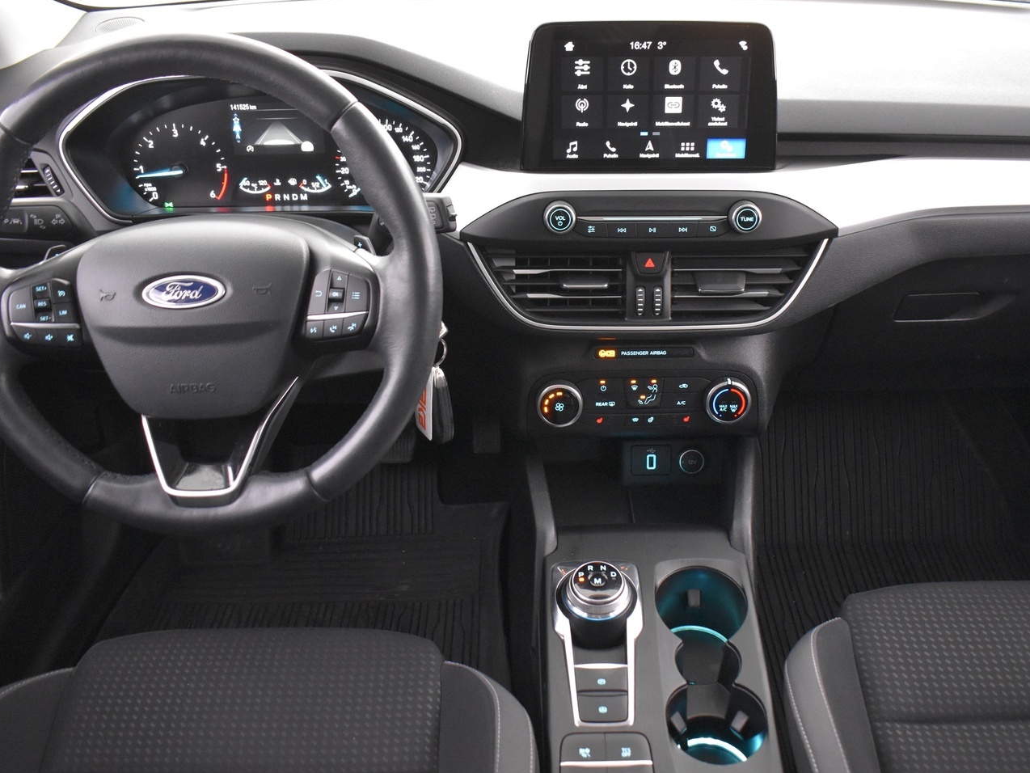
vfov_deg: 42.9
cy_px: 410
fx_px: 982
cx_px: 551
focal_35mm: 33
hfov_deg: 55.3
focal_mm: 18
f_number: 3.5
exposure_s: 1/10
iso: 3200
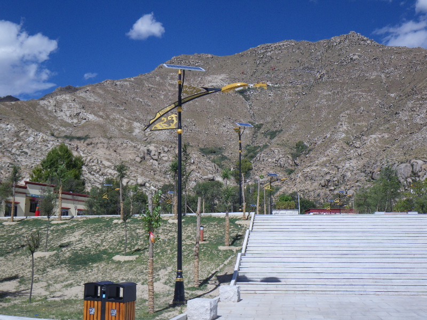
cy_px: 160
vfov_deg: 34.3
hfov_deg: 44.8
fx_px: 518
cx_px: 214
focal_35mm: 42
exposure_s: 1/400
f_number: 5
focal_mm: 7.5
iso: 50
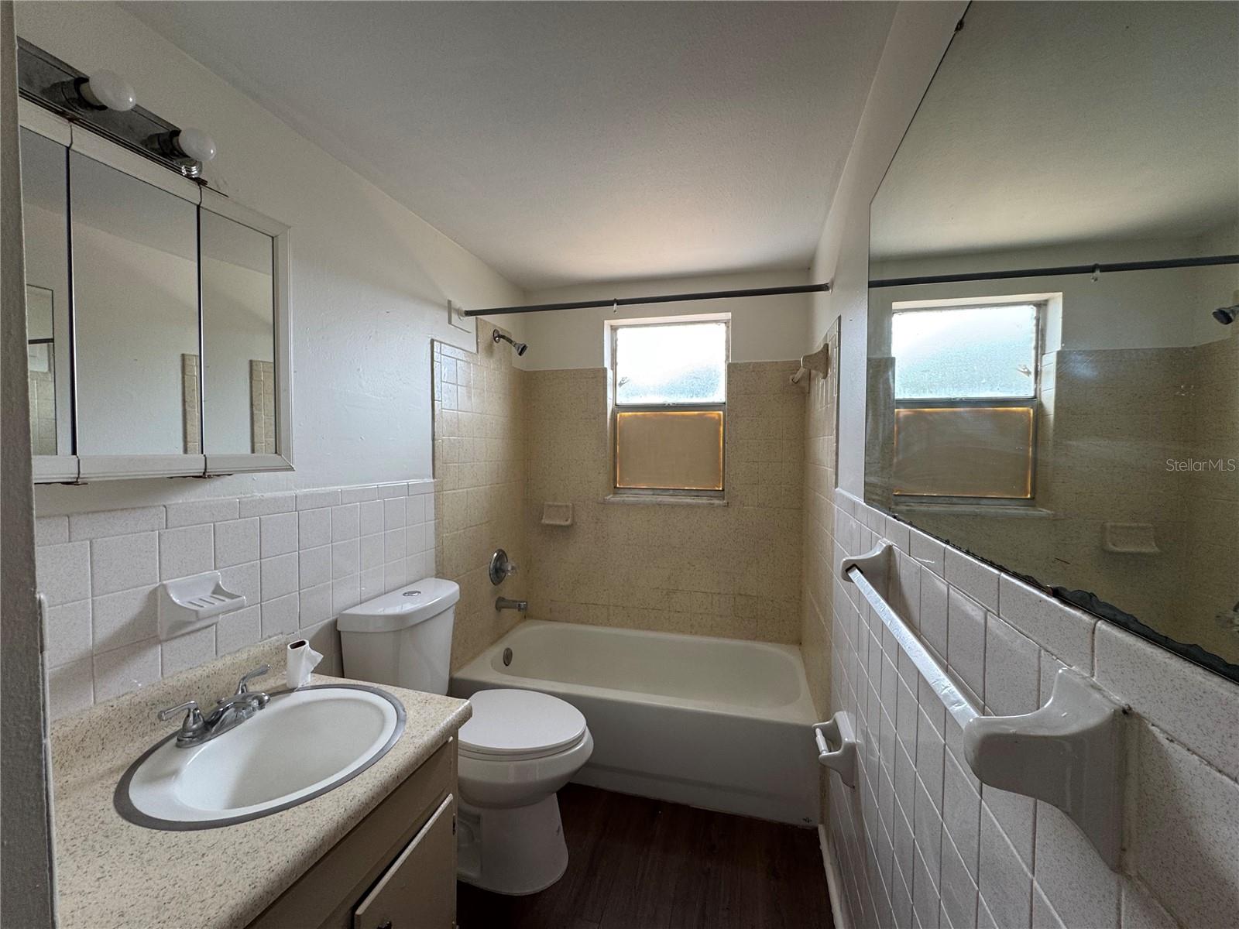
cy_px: 464
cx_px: 620
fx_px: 501
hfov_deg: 102.1
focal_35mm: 14
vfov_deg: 85.7
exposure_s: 1/99
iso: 100
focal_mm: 2.22
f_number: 2.2
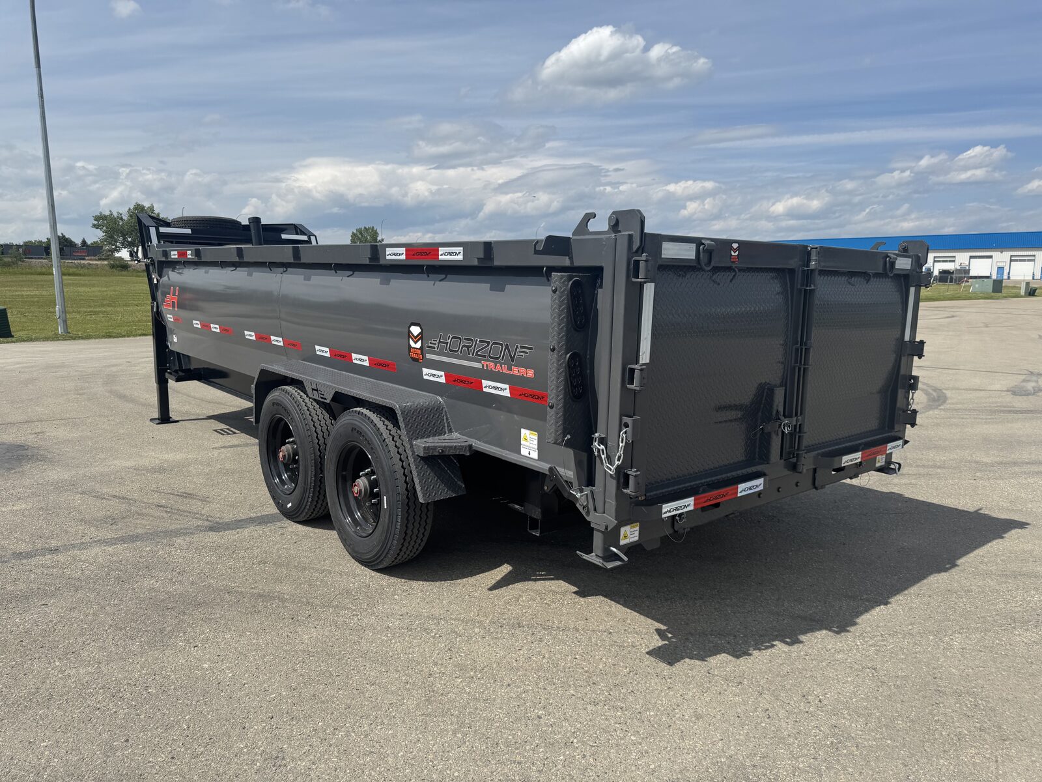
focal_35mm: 24
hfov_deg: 71.6
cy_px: 391
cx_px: 521
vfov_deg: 56.8
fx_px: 722
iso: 80
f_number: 1.78
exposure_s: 1/6410
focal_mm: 6.76
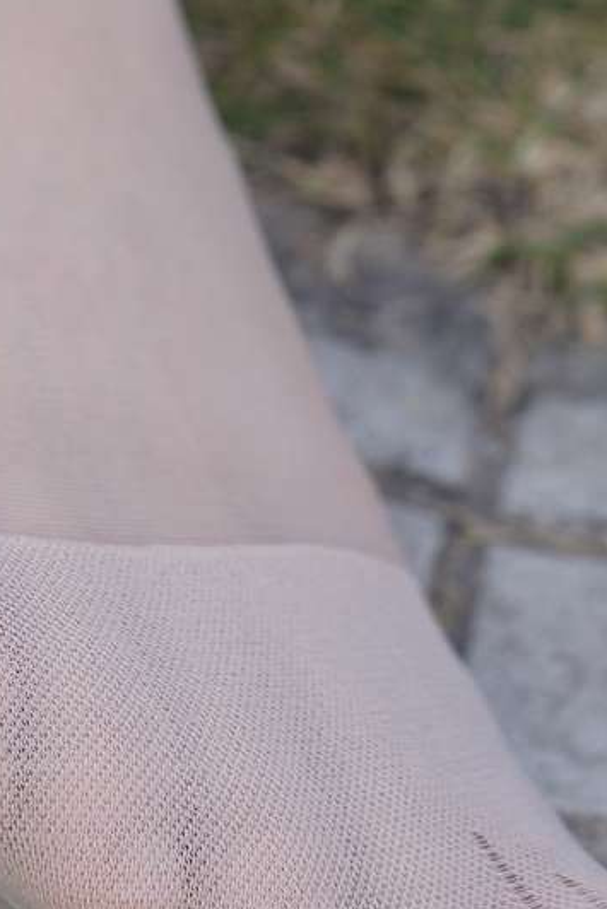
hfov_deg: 10.7
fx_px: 3235
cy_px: -264
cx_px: 217
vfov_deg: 15.3
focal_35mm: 128
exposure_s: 1/200
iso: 100
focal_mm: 35
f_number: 5.6
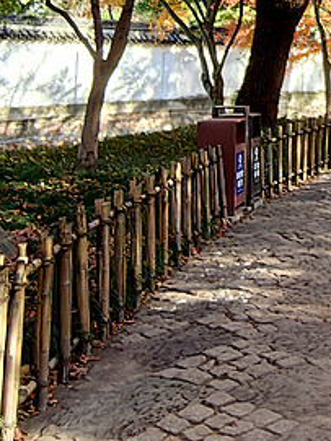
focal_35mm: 65
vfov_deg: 27.6
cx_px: 440
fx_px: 829
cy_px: -29
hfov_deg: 20.5
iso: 50
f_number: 2.2
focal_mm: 1.95
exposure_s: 1/150
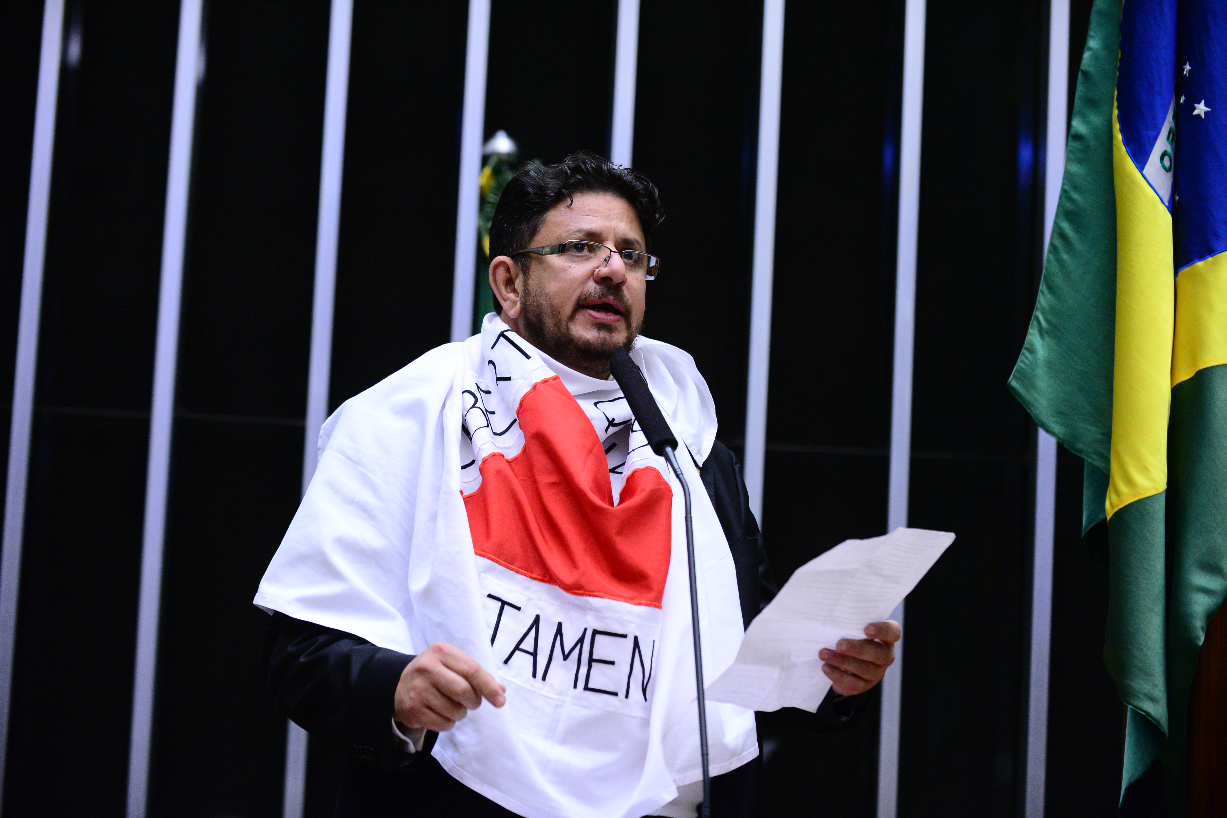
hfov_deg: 21.5
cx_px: 614
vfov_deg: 14.4
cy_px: 409
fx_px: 3238
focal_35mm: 95
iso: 3200
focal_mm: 95
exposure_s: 1/160
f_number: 3.2
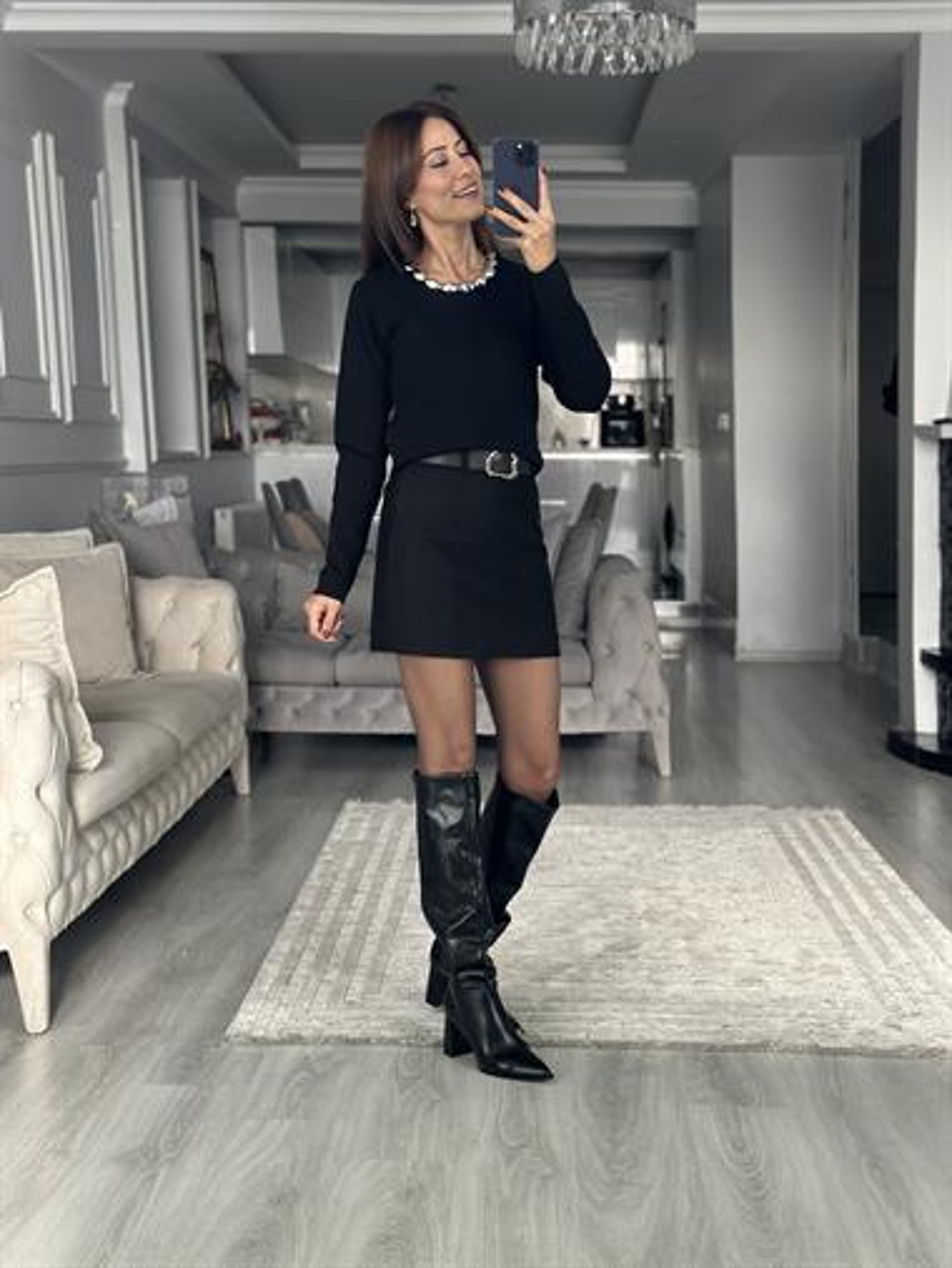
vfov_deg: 39.6
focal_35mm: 48
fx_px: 1759
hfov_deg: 30.3
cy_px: 634
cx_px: 476
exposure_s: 1/60
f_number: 1.78
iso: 125
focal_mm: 6.86
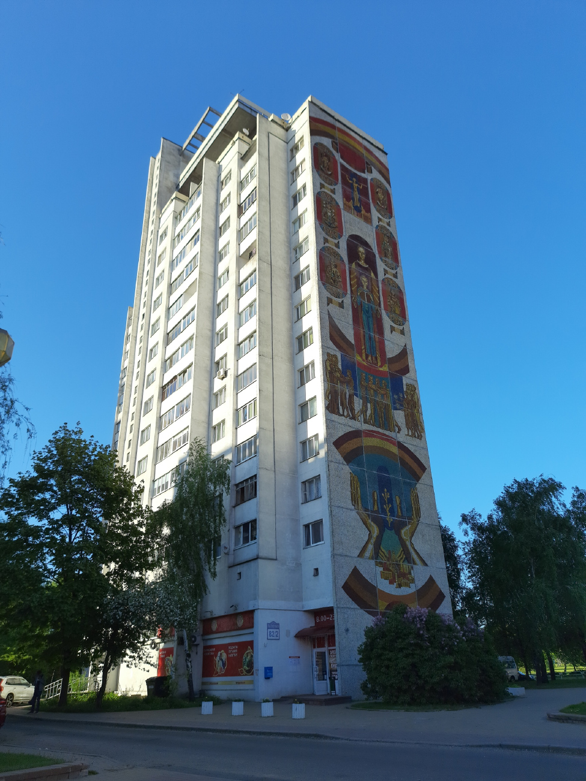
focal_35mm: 24
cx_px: 293
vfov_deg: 71.6
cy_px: 390
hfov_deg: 56.8
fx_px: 542
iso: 40
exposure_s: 1/545
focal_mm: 5.23
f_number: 1.8
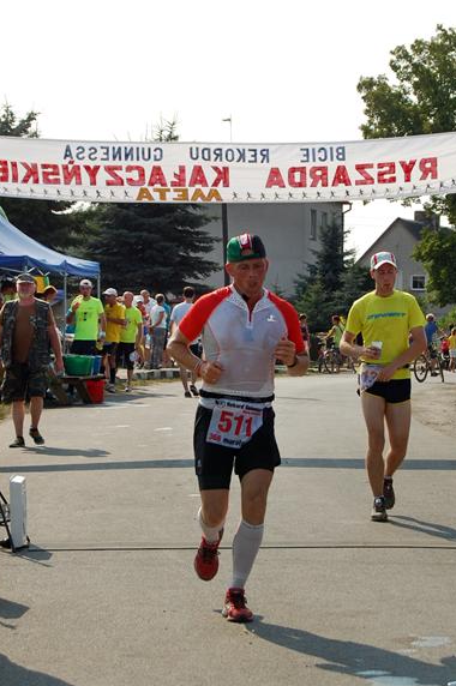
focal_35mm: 87
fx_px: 1648
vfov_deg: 23.5
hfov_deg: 15.8
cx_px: 230
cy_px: 336
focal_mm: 55
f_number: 9
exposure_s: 1/500
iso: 200
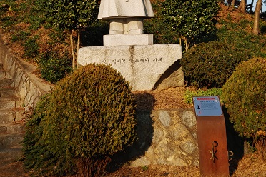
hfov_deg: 28.8
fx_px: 517
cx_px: 133
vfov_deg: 19.1
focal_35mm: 70
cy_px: 19
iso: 50
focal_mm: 5.88
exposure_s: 1/505
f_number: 2.4
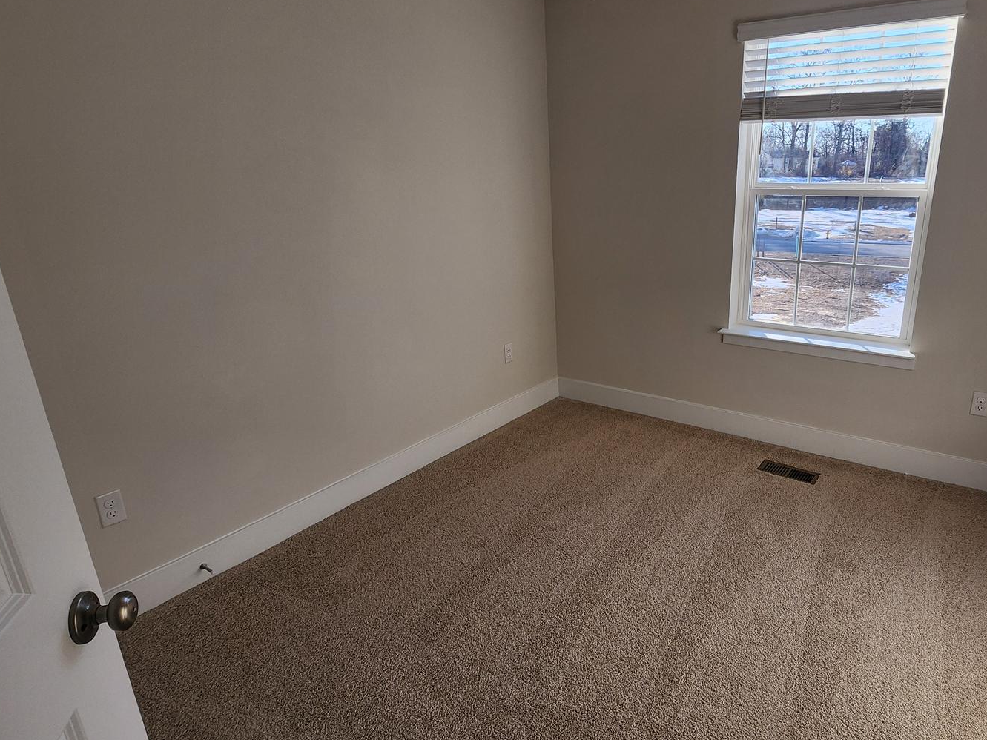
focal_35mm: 20
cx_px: 595
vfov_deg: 65.9
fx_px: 570
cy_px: 357
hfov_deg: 80.7
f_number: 2.2
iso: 50
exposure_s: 1/311
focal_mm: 2.2
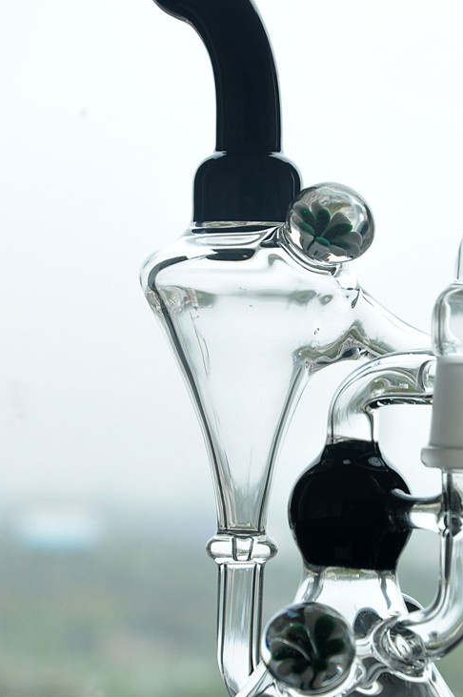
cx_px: 327
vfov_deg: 11.9
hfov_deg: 7.9
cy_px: 269
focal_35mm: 173
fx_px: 3344
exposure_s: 1/100
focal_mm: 70
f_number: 9
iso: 200
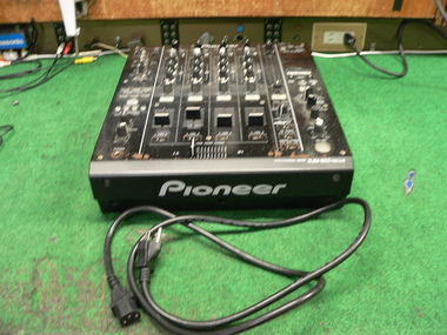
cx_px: 224
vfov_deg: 39.7
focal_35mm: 36
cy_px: 168
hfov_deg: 51.4
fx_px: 465
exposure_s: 1/8
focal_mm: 6
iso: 200
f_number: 2.8
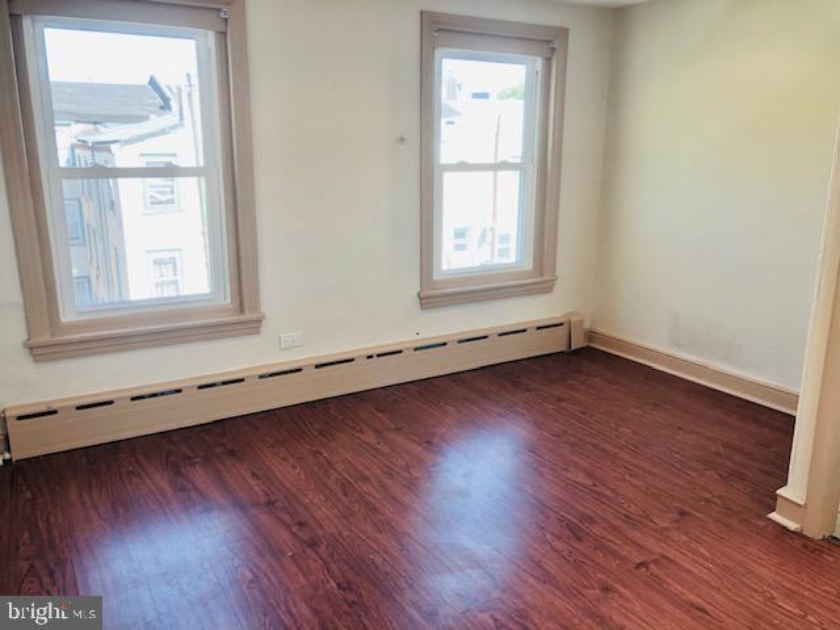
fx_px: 679
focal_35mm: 28
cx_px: 420
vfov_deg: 49.7
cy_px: 315
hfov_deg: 63.4
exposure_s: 1/120
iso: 50
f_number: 1.8
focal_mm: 4
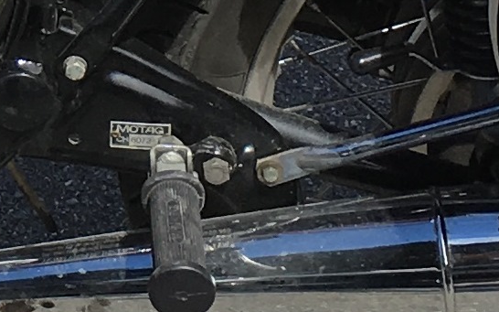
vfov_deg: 5.9
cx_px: -245
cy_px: -494
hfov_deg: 9.7
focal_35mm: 211
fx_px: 2869
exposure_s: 1/1131
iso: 25
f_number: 2.2
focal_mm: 4.15
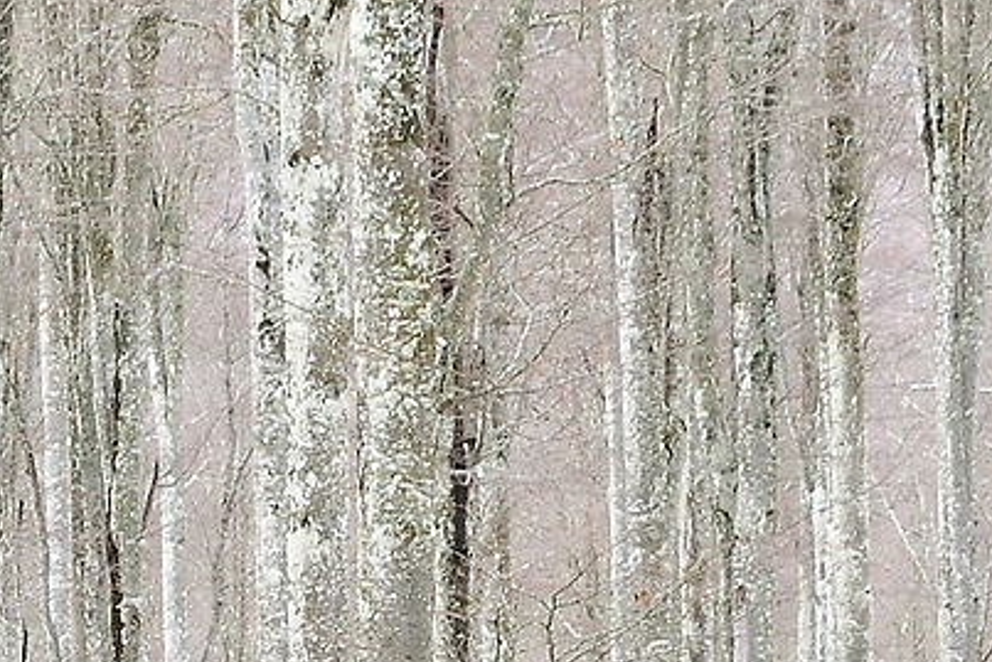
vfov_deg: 3.8
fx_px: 9840
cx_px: -320
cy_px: 1292
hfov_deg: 5.7
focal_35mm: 357
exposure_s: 1/8
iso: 100
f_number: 13
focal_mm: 40
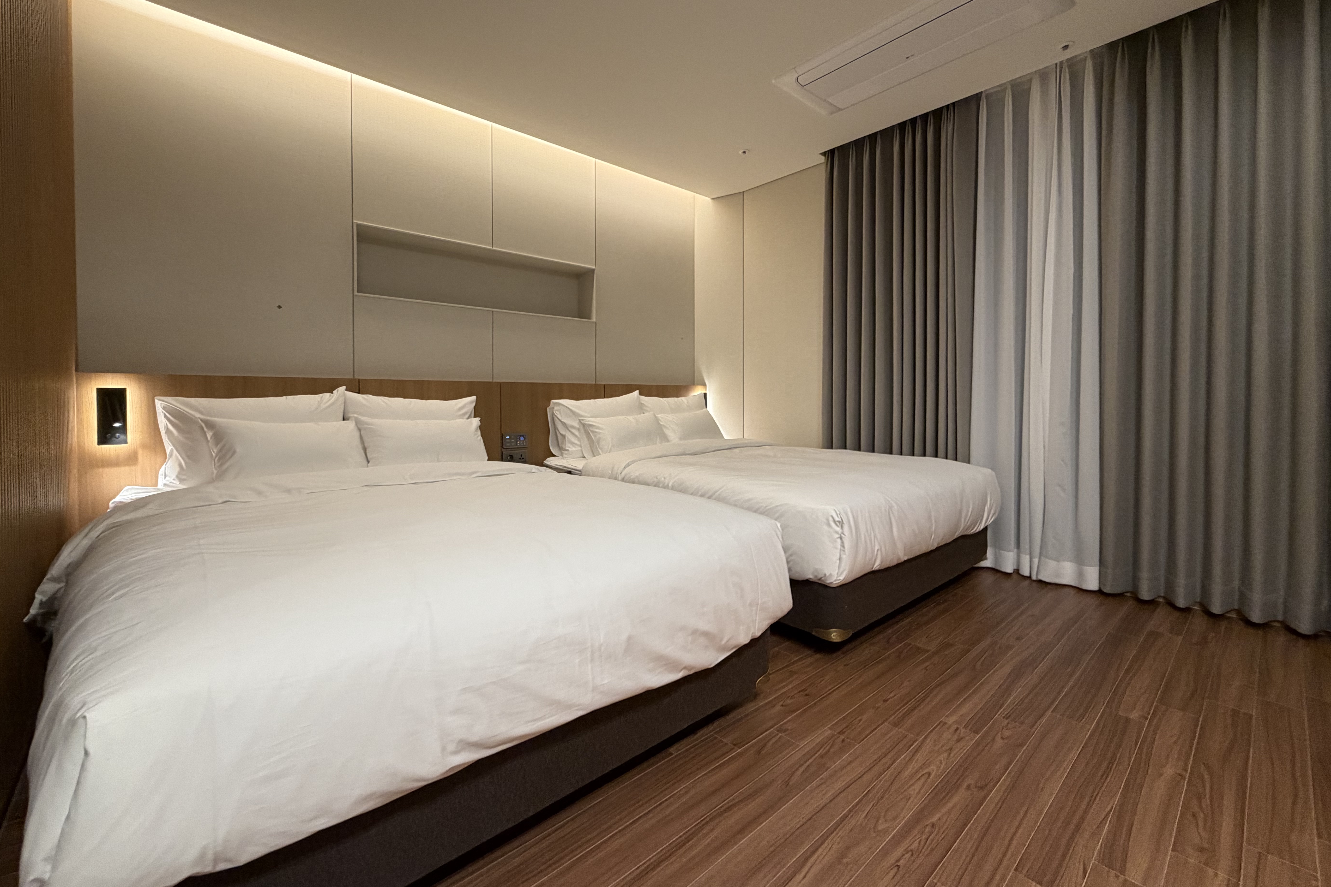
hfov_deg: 100.4
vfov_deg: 77.2
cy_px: 405
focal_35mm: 15
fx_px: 555
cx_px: 664
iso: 250
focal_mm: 2.22
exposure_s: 1/60
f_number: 2.2
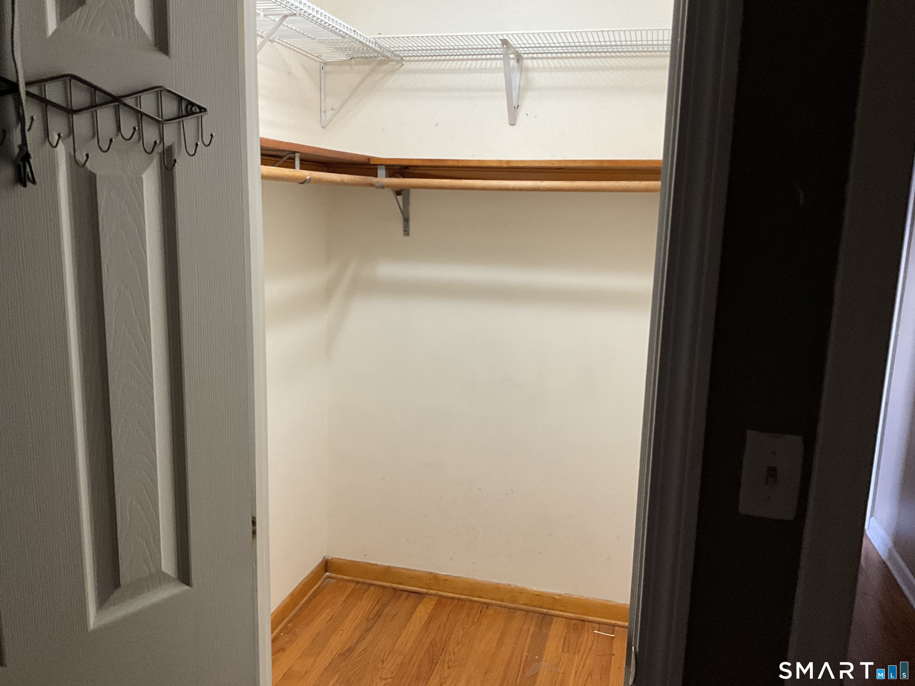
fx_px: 767
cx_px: 458
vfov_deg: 48.2
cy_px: 343
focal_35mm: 29
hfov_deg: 61.7
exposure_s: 1/60
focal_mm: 3
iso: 160
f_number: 1.8
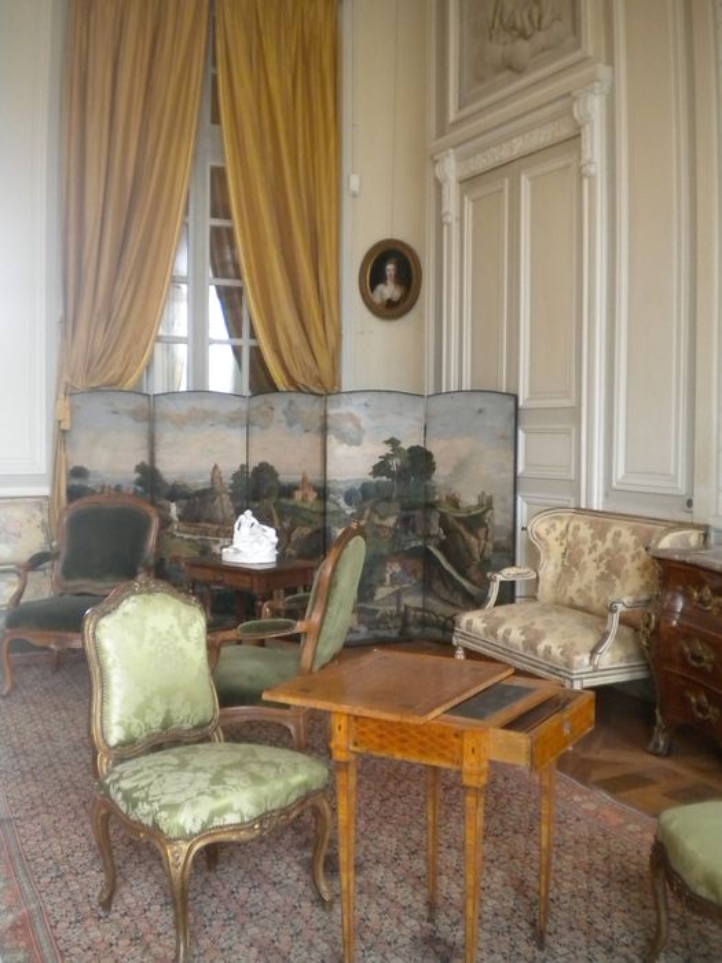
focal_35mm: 35
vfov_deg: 52.6
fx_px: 973
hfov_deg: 40.7
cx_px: 361
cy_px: 482
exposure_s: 1/43.4
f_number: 3.1
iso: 400
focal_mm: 6.3
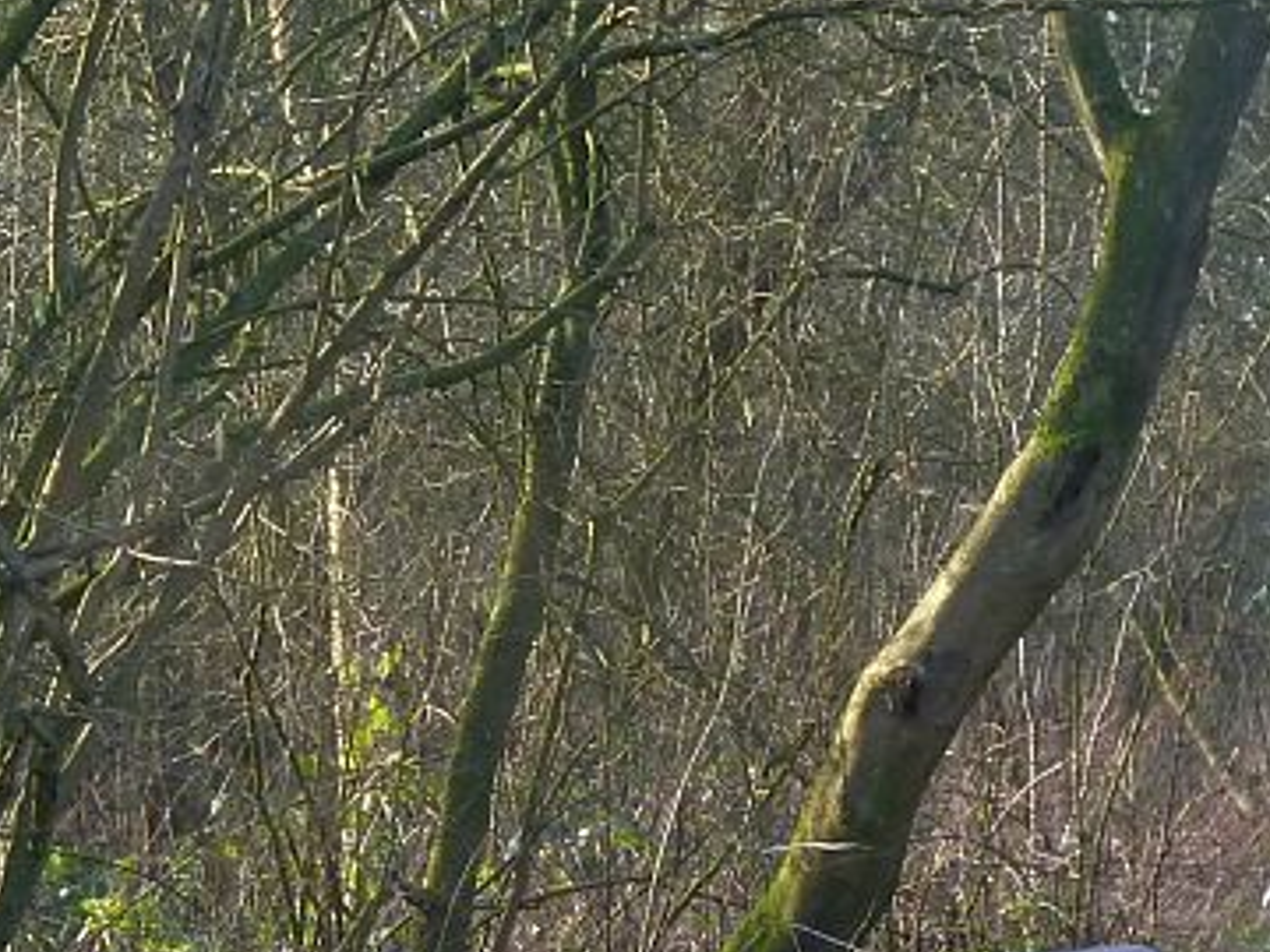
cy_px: 968
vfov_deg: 5.4
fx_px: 10016
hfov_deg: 7.2
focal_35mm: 273
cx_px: 991
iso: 160
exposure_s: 1/50
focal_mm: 15.8
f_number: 4.3
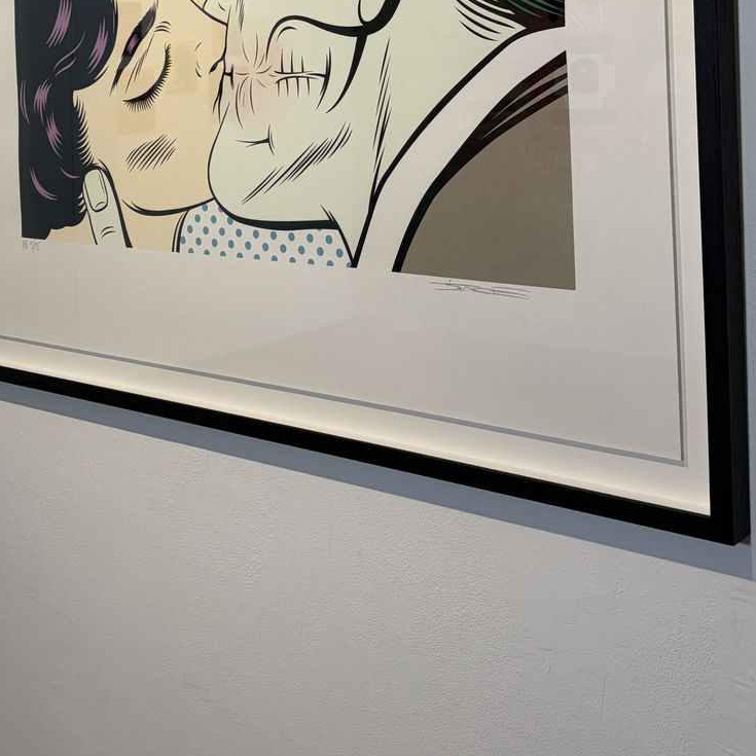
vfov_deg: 32.4
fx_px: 1235
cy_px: 80
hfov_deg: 34.0
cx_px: 385
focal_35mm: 50
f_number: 1.6
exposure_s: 1/148
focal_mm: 5.96
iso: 32
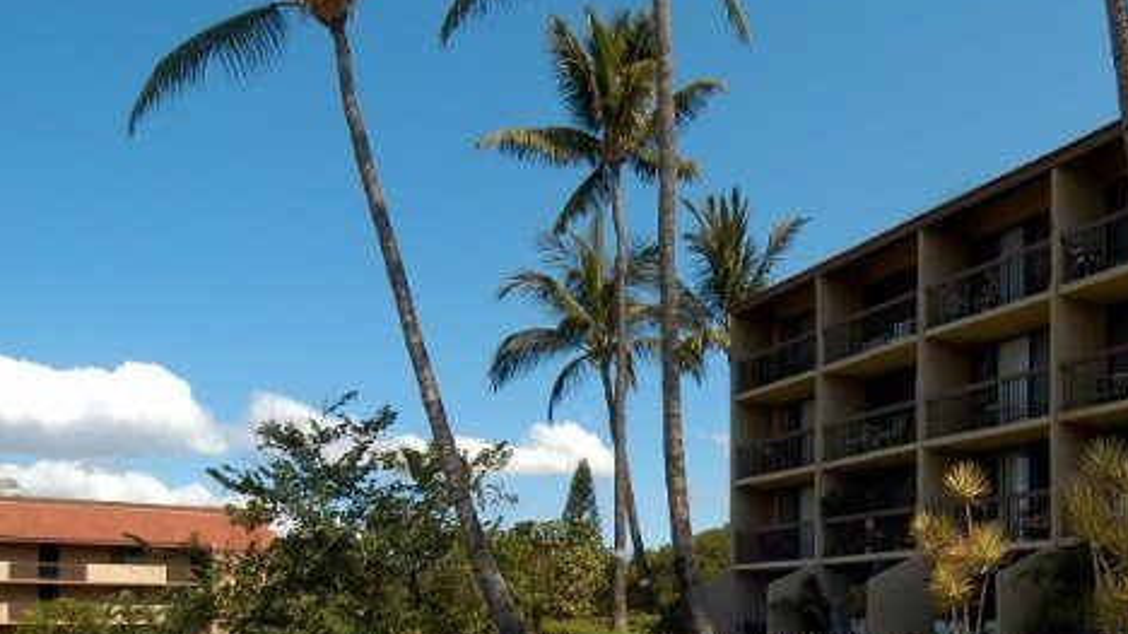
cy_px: 579
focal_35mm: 35
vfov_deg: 32.0
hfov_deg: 54.8
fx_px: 1043
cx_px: 807
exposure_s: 1/125
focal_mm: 13
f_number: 16
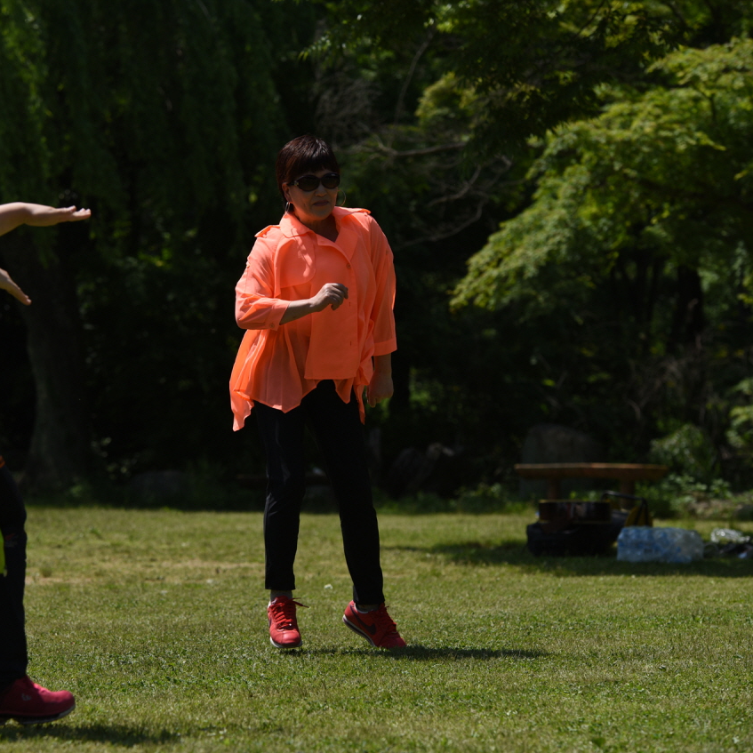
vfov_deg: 10.5
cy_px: 378
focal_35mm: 167
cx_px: 251
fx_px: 4110
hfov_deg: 10.5
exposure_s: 1/800
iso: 100
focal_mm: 130
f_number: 5.6
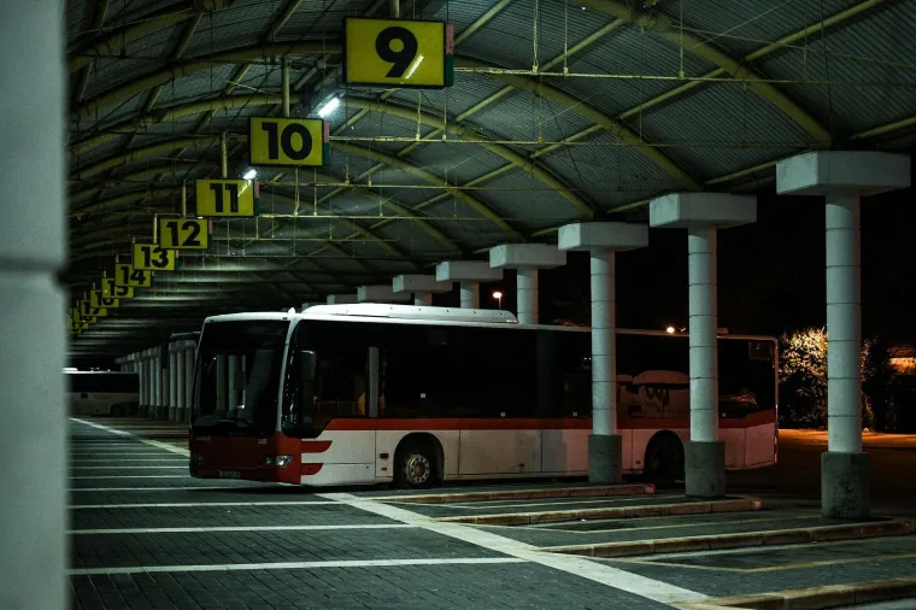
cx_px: 458
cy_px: 305
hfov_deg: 37.9
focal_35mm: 52
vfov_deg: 25.7
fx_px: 1335
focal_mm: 35
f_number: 1.8
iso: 1000
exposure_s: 1/80
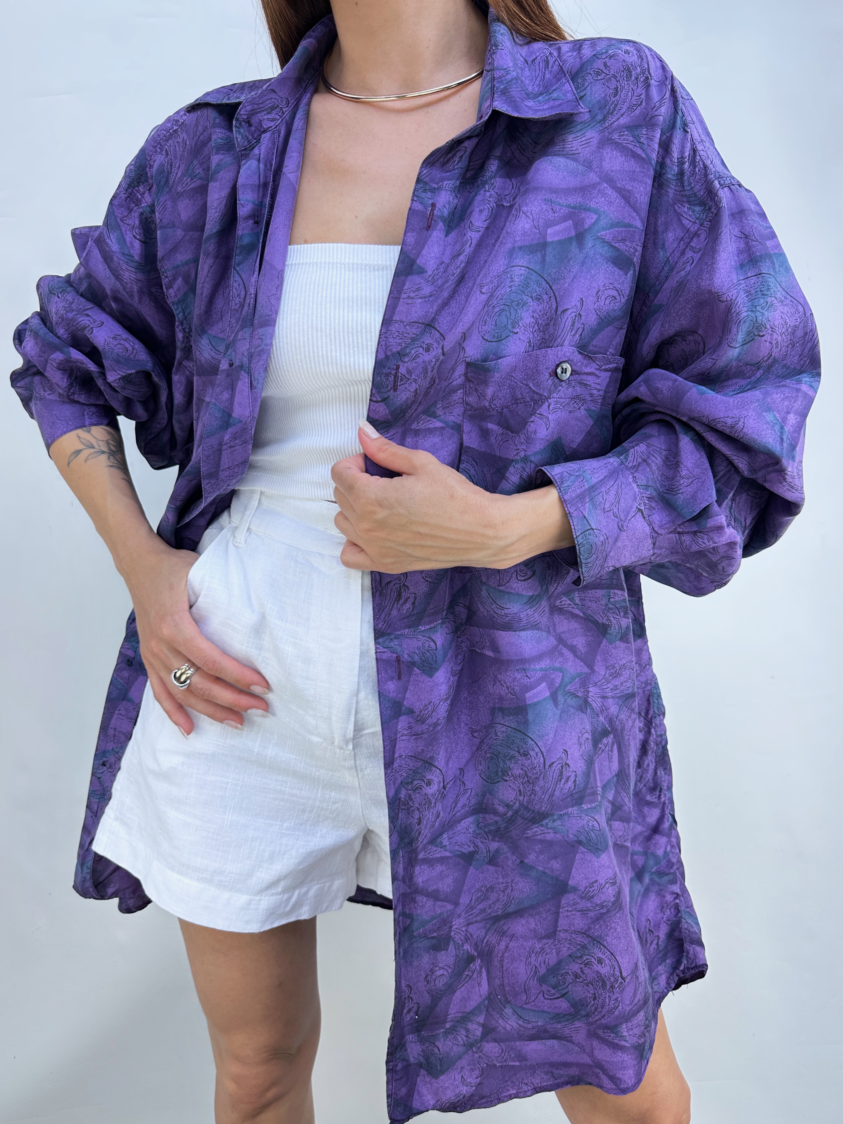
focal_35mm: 24
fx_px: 779
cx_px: 422
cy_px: 562
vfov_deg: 71.6
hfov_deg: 56.8
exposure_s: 1/219
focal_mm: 6.86
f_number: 1.78
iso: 80
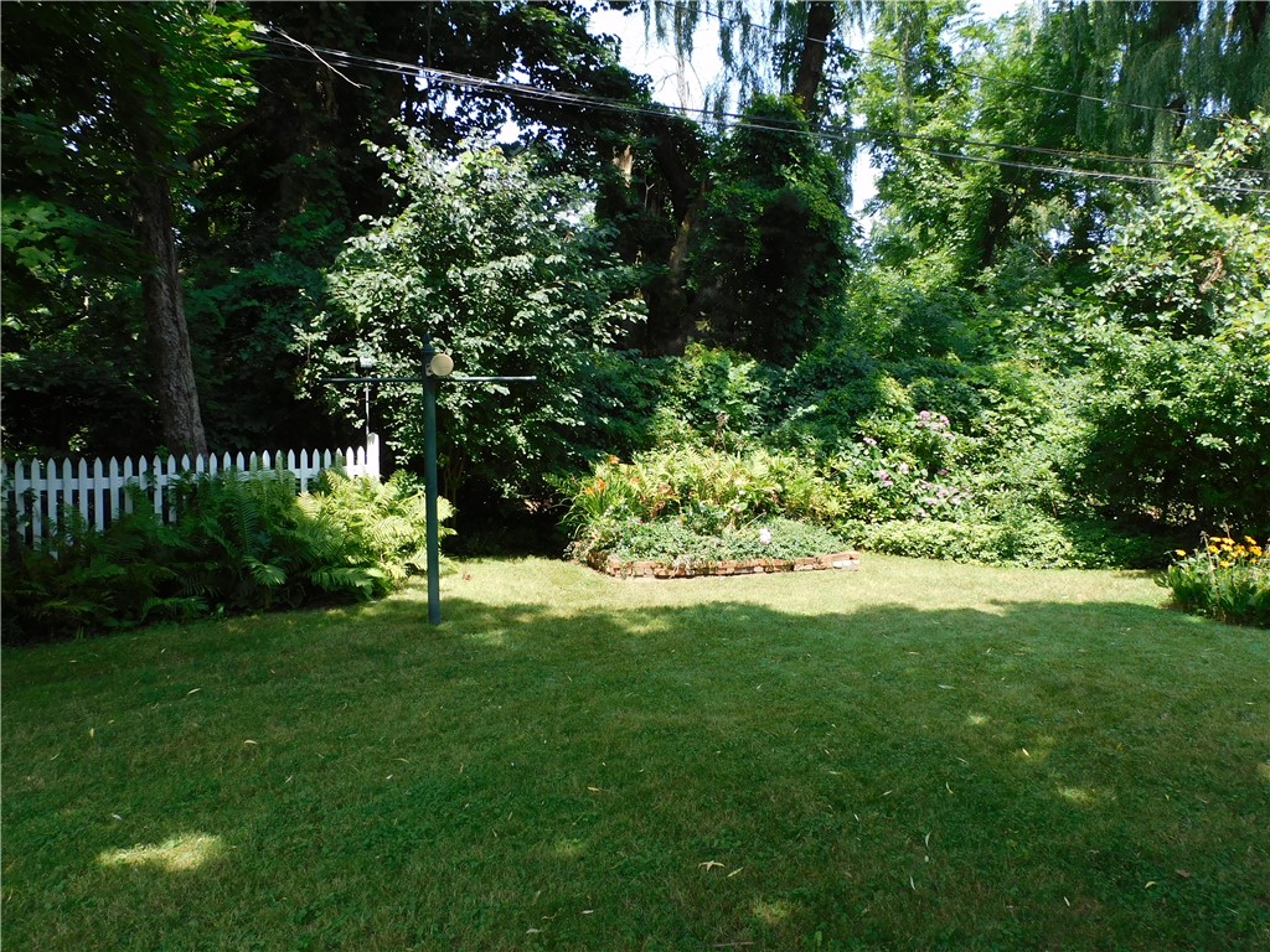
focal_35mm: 30
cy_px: 476
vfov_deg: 46.8
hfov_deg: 60.0
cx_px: 635
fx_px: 1101
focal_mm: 5.4
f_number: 3.5
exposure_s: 1/320
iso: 125
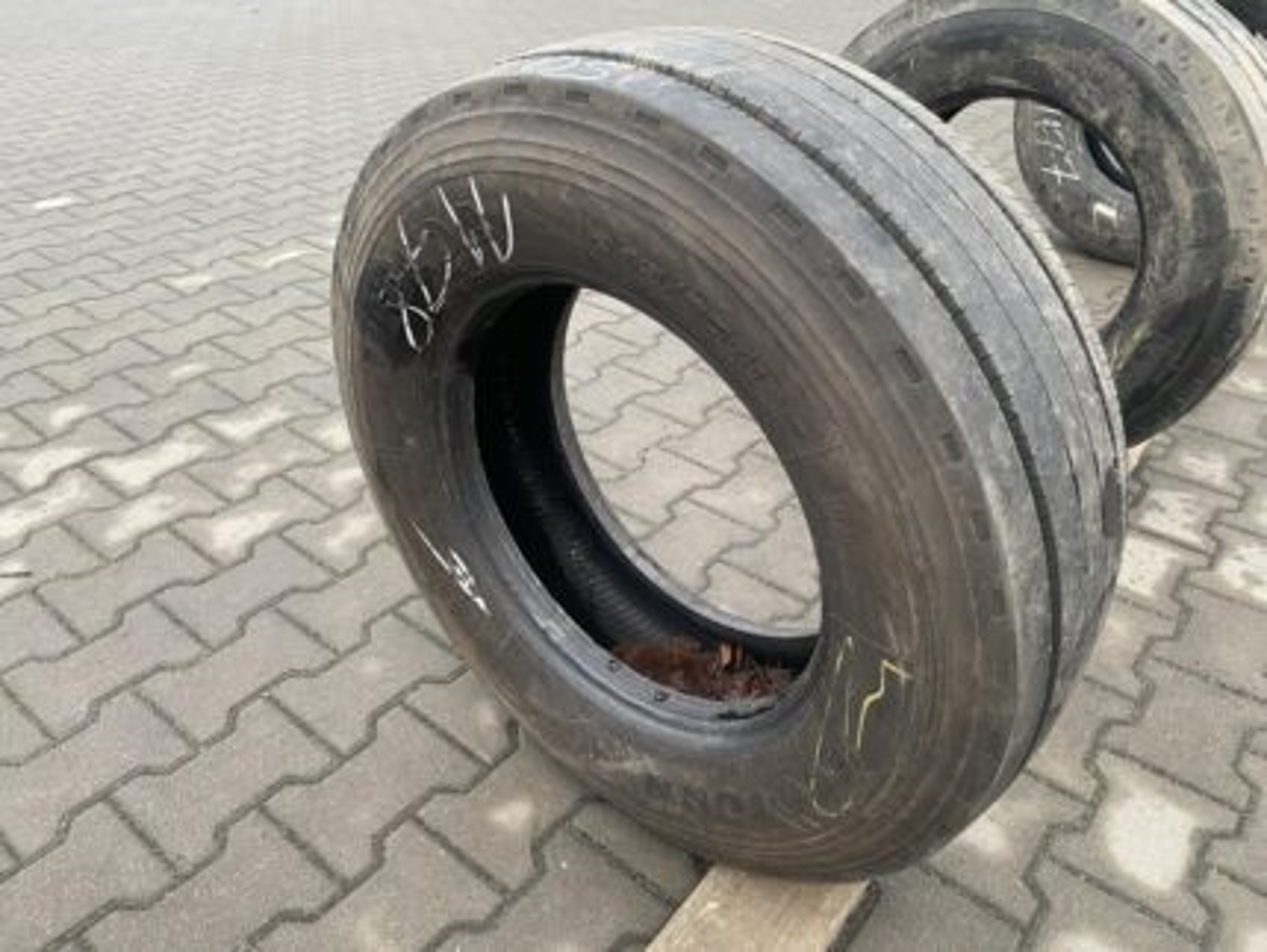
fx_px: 952
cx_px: 634
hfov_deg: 67.3
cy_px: 476
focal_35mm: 26
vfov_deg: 53.1
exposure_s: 1/50
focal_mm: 4.25
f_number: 1.8
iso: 80
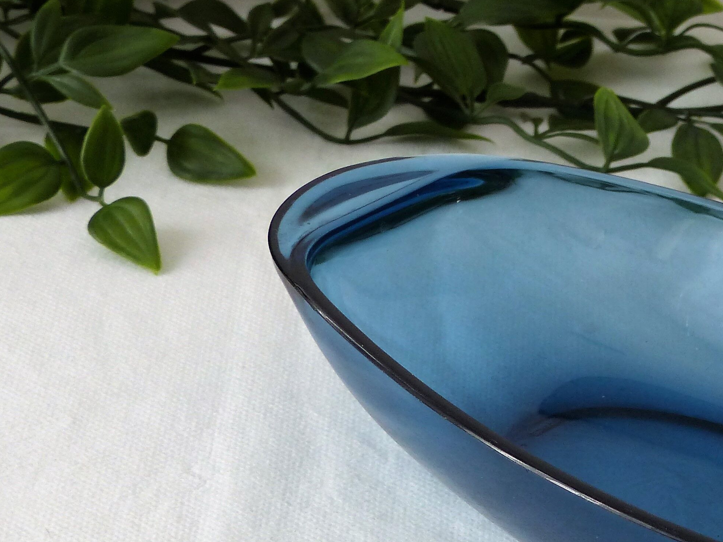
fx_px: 2987
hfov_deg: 13.6
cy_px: 451
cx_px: 717
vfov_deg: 10.3
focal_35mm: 143
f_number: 2.8
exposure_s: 1/60
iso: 200
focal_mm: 11.9
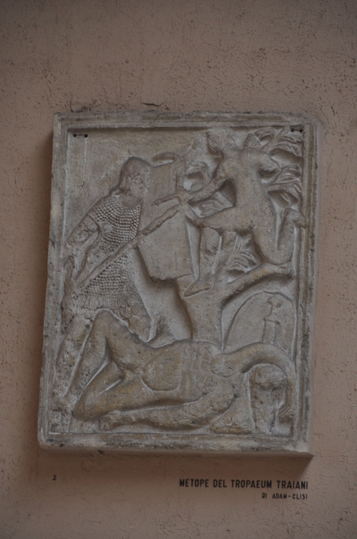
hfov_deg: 6.1
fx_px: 3359
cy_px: 270
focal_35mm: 225
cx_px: 178
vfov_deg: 9.2
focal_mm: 150
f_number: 5.6
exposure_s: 1/30
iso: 640
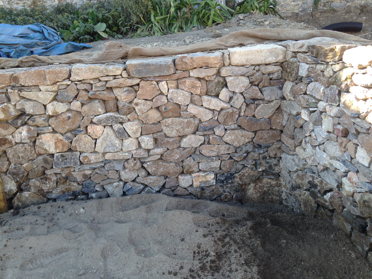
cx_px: 186
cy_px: 140
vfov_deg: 42.9
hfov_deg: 55.4
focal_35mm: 33
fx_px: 355
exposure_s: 1/146
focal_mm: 4.12
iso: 50
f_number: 2.4
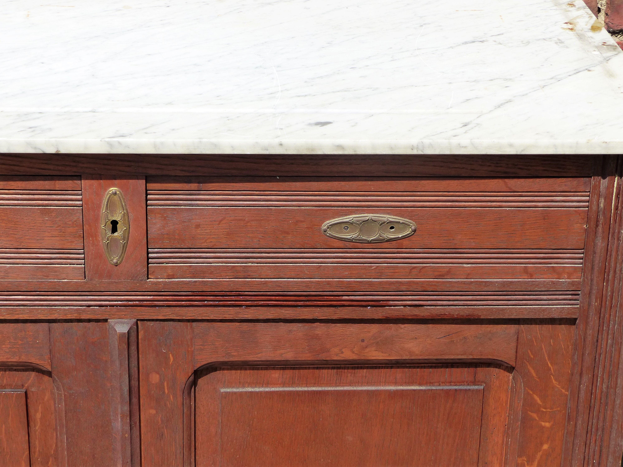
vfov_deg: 17.2
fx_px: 1548
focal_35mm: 86
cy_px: 234
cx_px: 312
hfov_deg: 22.8
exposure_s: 1/800
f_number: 4
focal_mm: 14.5
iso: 160
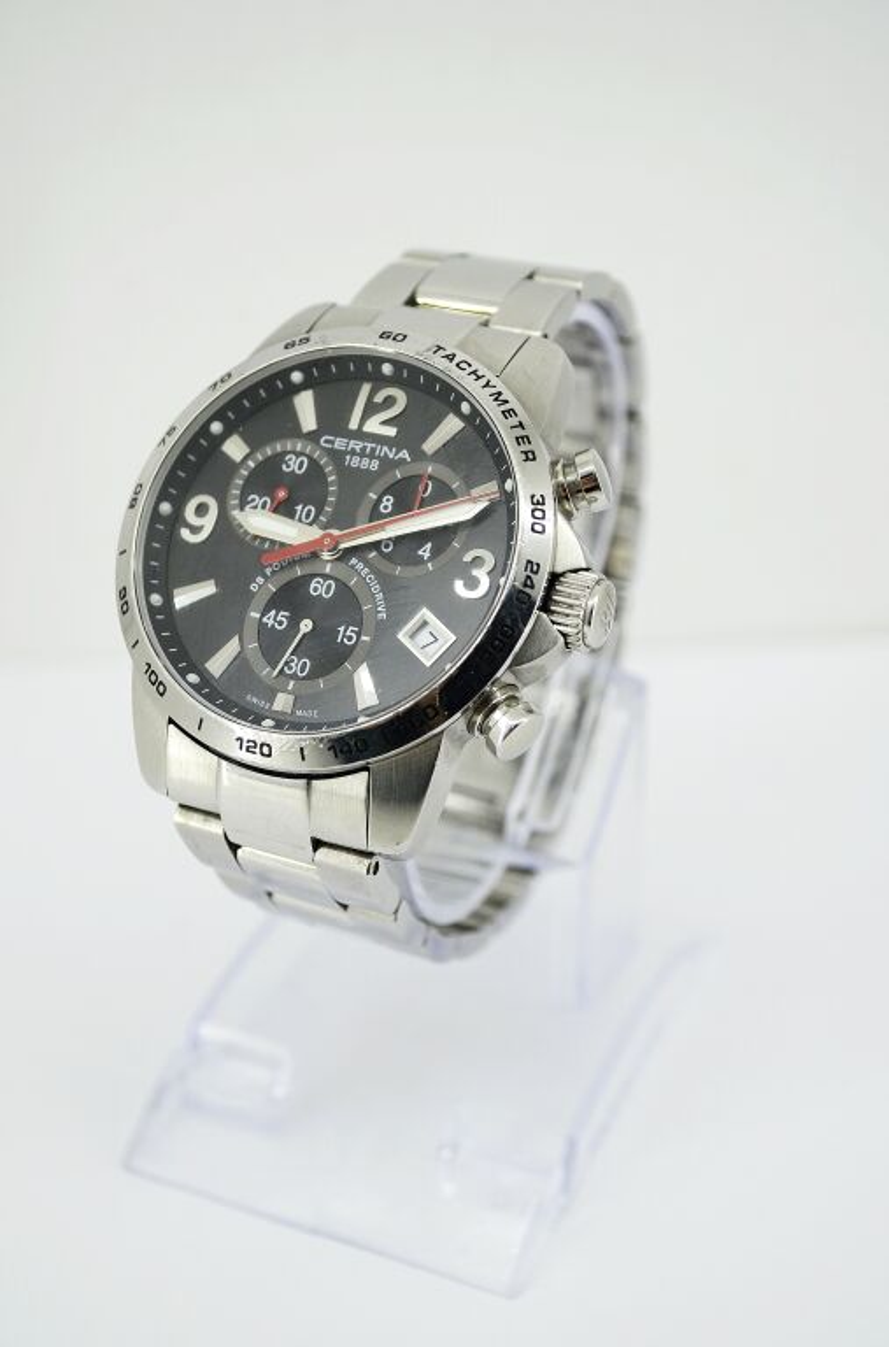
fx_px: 2349
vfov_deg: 32.0
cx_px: 444
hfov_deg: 21.4
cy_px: 674
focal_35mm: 63
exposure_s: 1/320
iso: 400
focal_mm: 42
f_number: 5.3
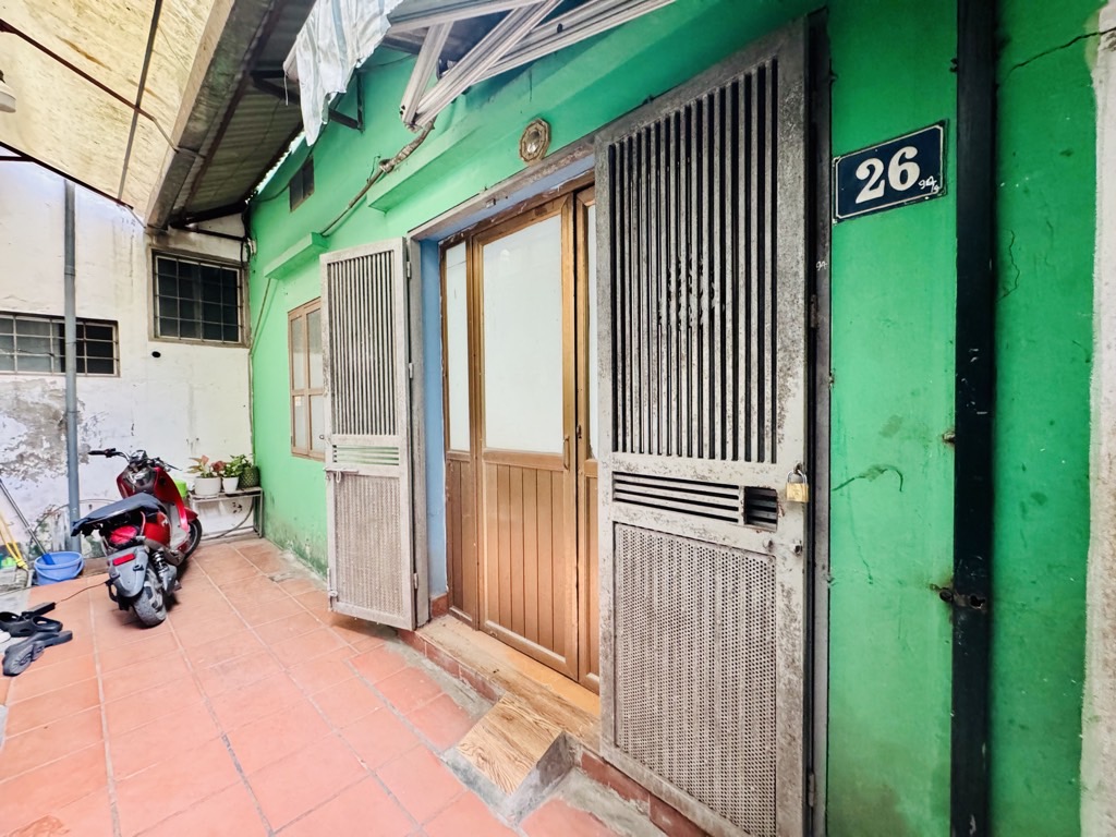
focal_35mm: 14
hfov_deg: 102.1
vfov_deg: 85.7
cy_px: 418
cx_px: 558
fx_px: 451
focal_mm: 2.22
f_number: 2.2
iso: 1250
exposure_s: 1/53
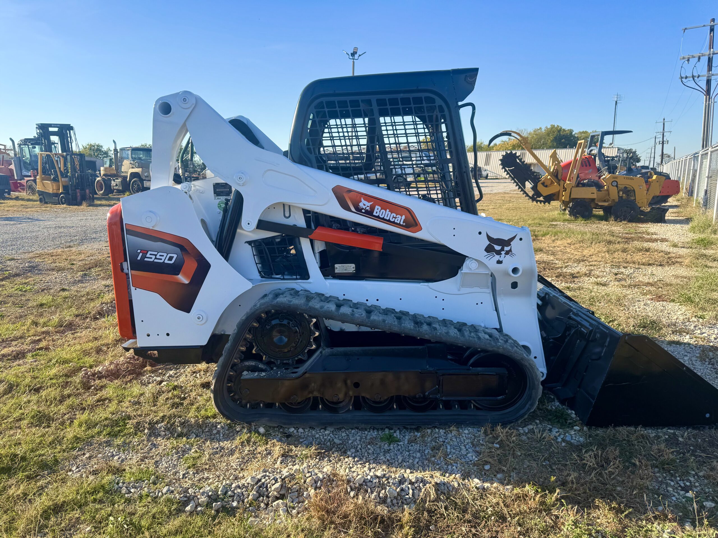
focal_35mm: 24
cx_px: 359
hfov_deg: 71.6
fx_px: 498
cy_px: 269
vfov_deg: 56.8
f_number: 1.78
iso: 80
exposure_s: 1/2174
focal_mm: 6.76
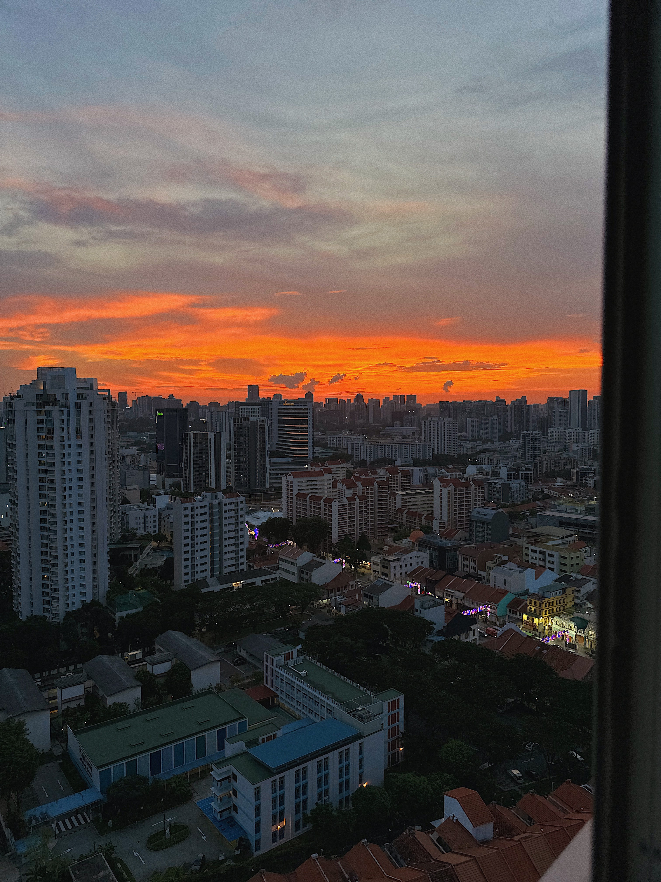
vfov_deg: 71.6
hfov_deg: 56.8
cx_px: 330
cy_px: 441
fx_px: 611
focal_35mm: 24
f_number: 1.78
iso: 64
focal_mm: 6.86
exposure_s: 1/206
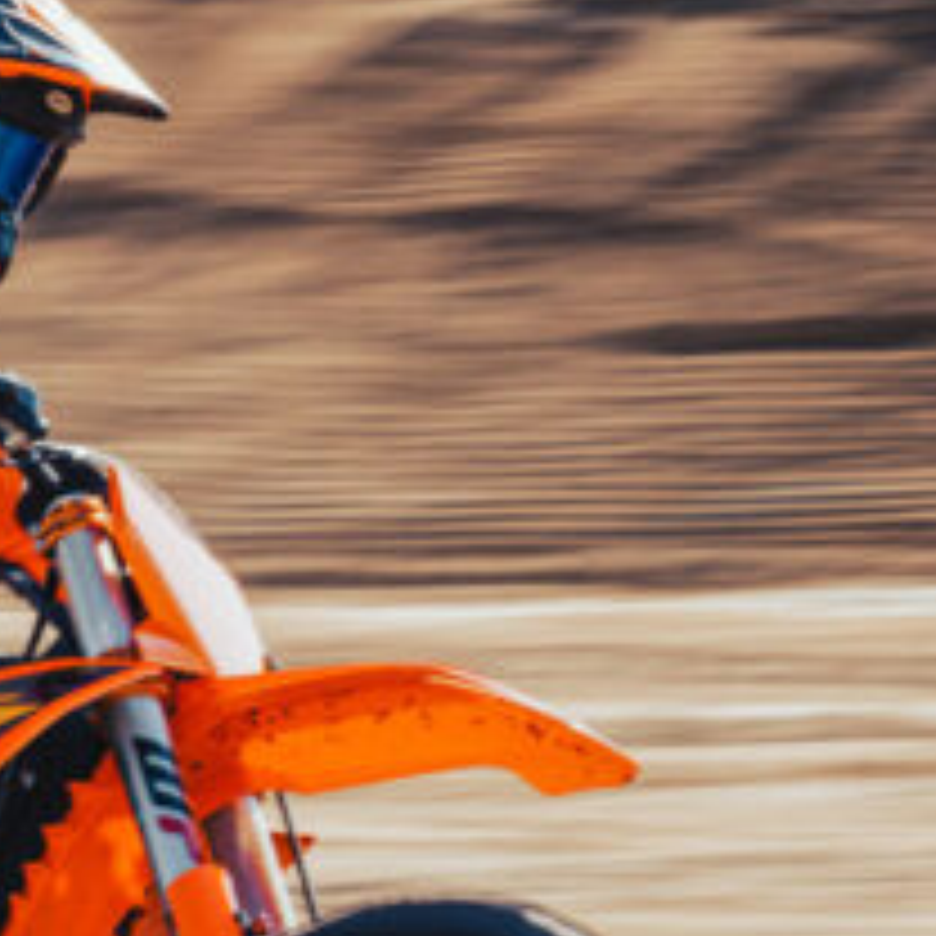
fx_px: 19915
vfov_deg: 2.7
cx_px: -666
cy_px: 857
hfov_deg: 2.7
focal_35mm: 651
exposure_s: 1/160
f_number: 14
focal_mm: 210
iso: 250
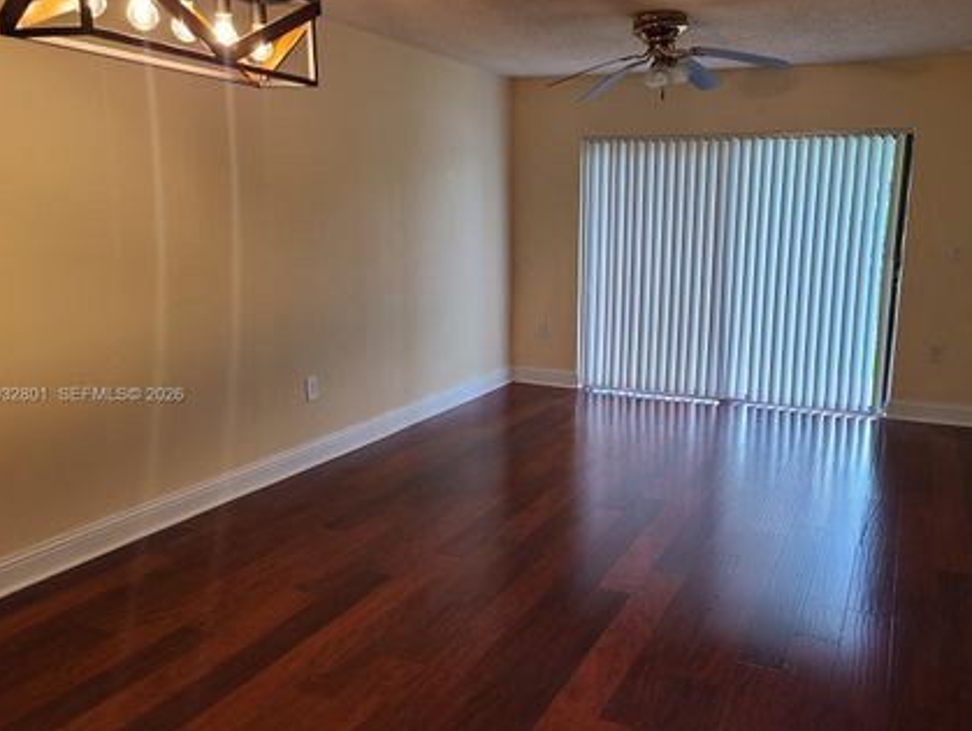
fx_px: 871
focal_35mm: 31
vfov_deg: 45.5
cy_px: 396
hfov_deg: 58.2
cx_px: 538
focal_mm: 5.4
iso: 64
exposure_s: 1/60
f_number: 1.8
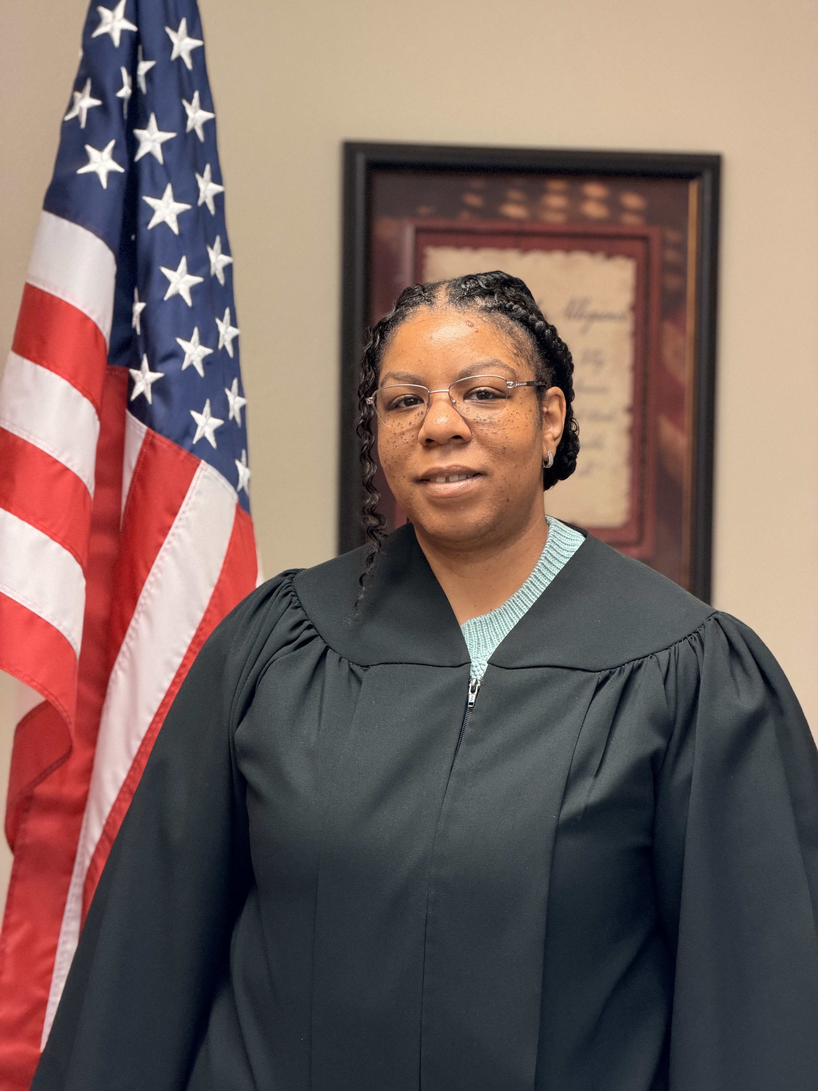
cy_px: 546
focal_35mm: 100
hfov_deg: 14.8
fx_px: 3151
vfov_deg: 19.6
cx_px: 409
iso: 400
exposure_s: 1/60
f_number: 2.8
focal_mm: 16.89
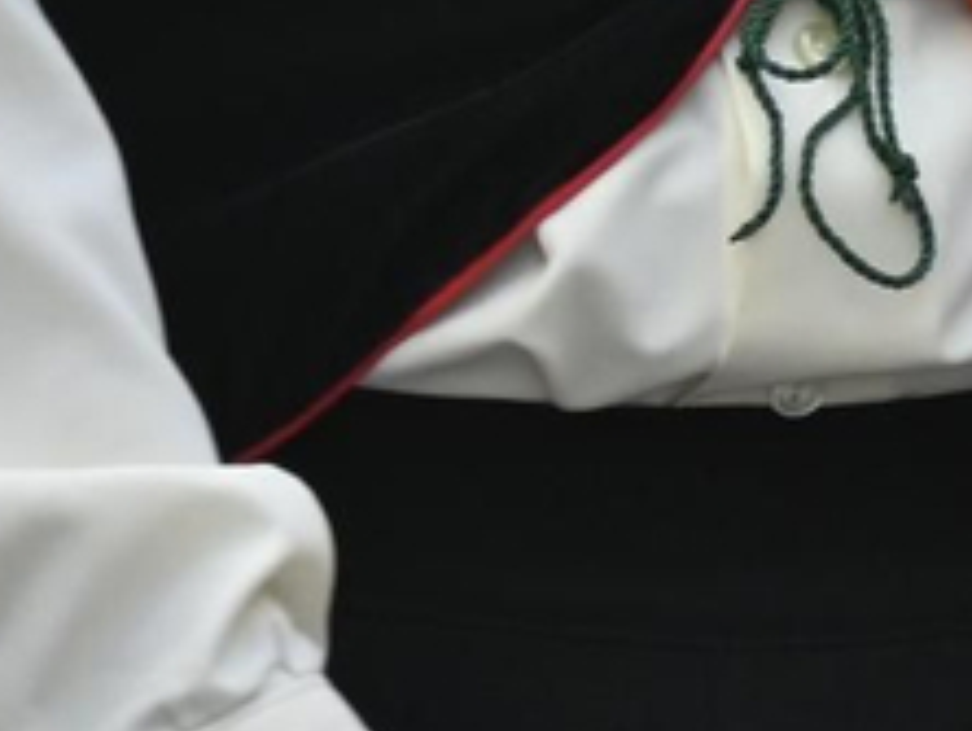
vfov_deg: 1.9
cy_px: -241
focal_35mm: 798
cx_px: 2474
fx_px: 22445
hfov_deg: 2.5
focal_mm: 77
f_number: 5.6
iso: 500
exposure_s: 1/400
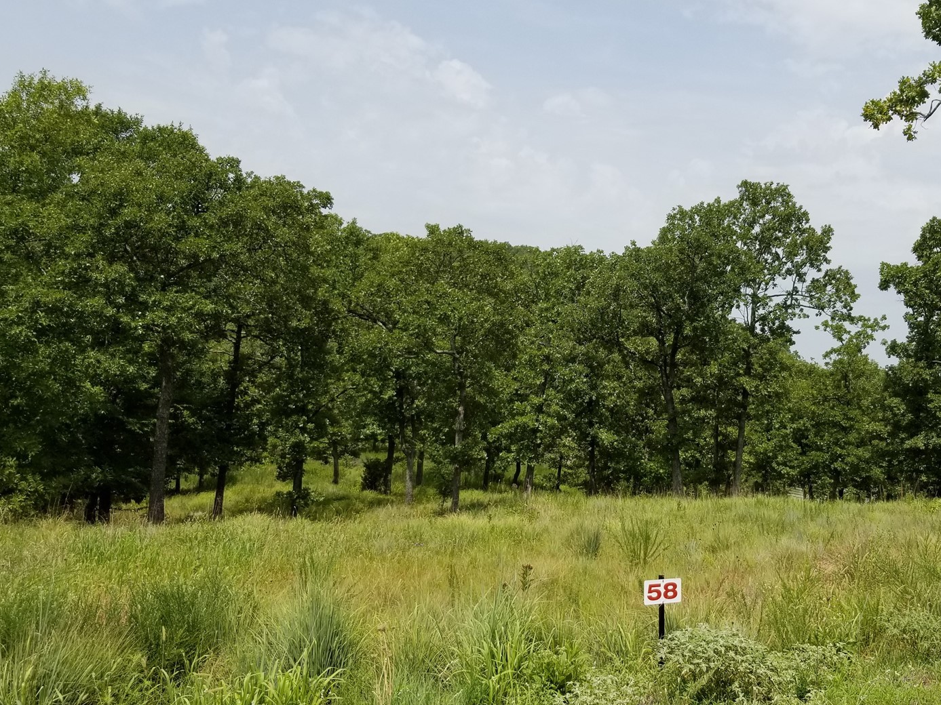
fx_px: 979
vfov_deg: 39.6
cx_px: 630
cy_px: 390
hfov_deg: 50.4
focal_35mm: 36
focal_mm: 4.3
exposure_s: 1/3064
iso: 50
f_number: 1.7
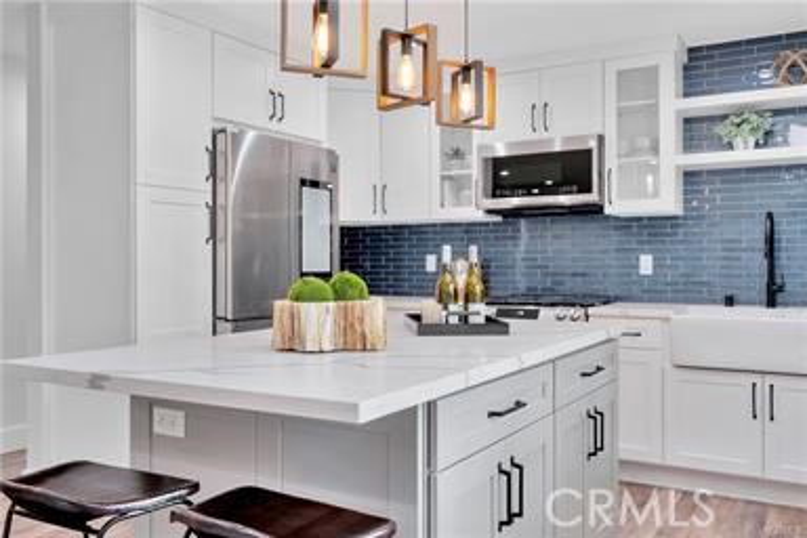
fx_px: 717
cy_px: 269
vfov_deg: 41.1
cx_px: 404
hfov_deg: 58.7
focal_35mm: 32
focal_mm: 32
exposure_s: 1/15
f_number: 4
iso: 100
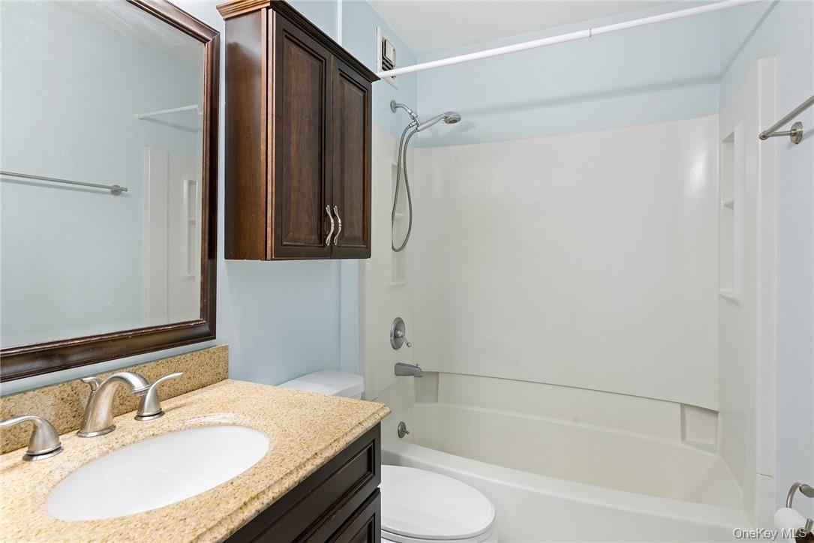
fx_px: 430
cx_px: 407
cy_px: 272
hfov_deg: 86.9
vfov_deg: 64.6
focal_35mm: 19
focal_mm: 19
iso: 200
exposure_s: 1/2
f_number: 10
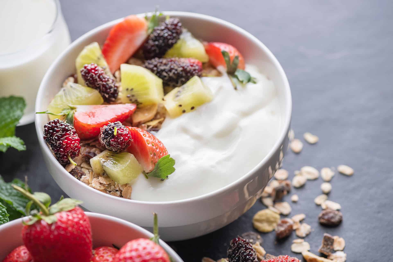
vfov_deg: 13.0
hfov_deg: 19.5
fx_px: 1146
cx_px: 196
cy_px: 131
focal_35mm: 105
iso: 100
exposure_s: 1/200
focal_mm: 105
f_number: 8
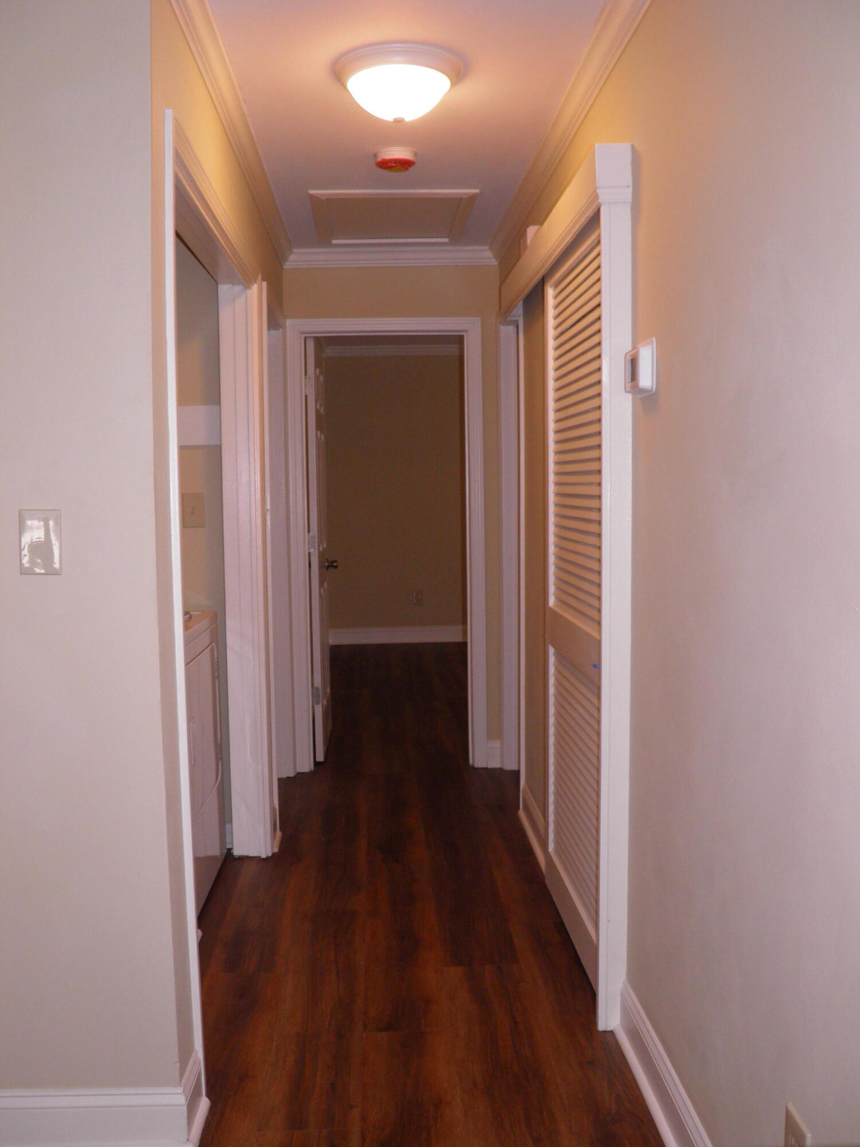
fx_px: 994
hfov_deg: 46.8
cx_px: 430
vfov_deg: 60.0
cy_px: 574
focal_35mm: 30
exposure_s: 1/40
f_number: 3
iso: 100
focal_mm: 5.5
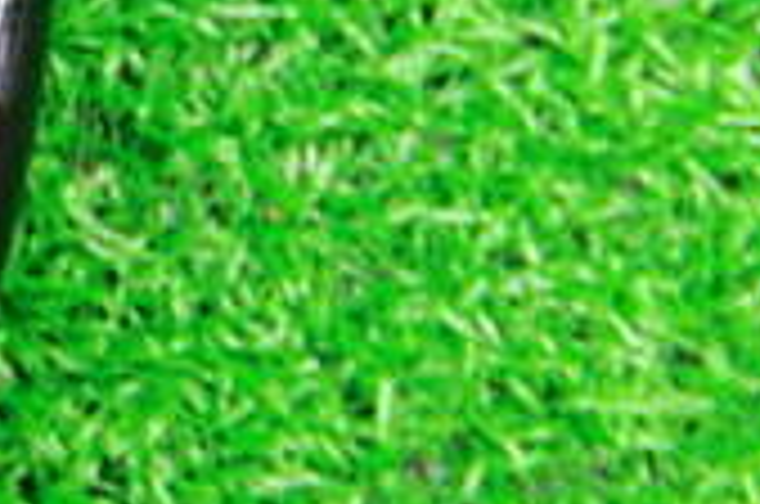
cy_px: -198
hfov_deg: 13.3
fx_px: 3076
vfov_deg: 9.2
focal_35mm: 146
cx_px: -400
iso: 400
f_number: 3.6
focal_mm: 6.42
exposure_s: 1/13
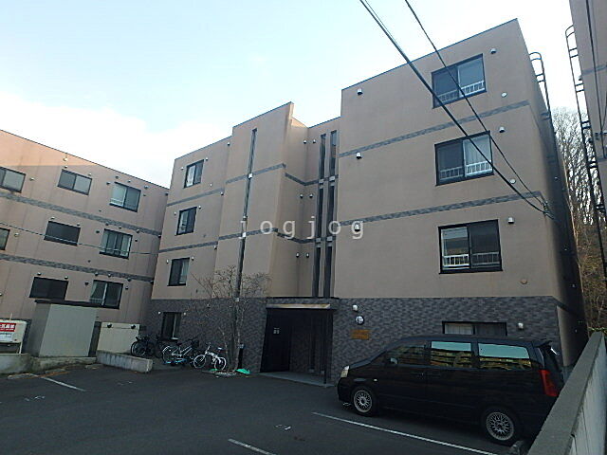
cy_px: 228
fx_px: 368
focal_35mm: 21
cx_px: 304
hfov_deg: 79.0
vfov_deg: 63.4
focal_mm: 3.7
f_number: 3.5
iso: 125
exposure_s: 1/320
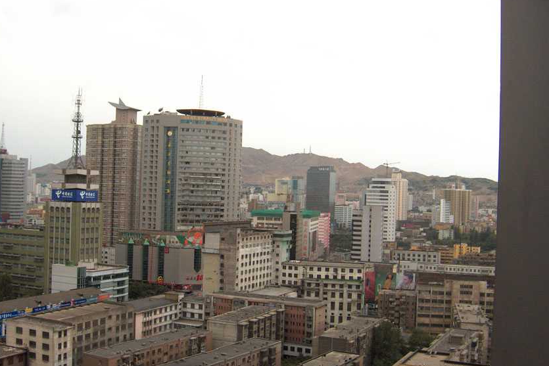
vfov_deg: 31.2
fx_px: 656
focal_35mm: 43
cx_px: 272
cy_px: 189
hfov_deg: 45.4
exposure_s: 1/124
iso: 172
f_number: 2.8
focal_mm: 8
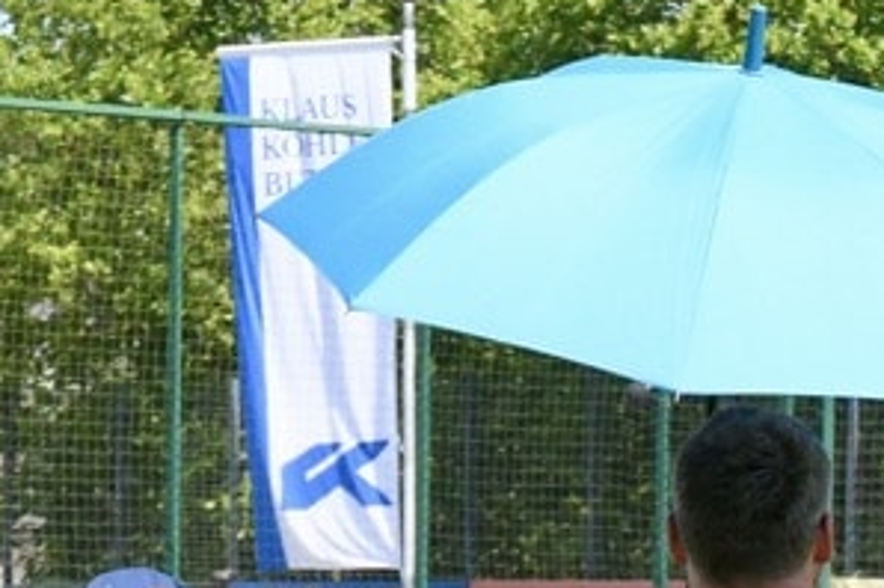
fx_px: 7383
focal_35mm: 301
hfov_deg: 6.8
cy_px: 1079
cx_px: 593
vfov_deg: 4.5
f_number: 13
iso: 3200
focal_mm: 70
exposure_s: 1/1250
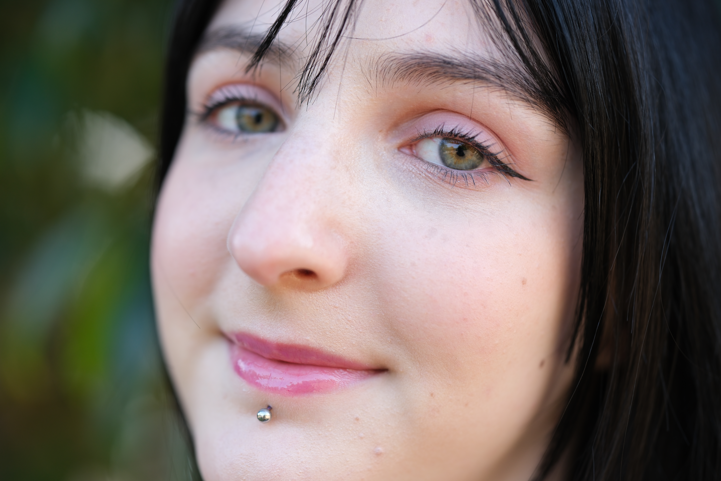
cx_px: 360
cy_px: 240
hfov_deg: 24.2
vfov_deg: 16.3
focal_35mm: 84
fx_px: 1682
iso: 125
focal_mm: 56
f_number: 1.6
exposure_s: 1/400
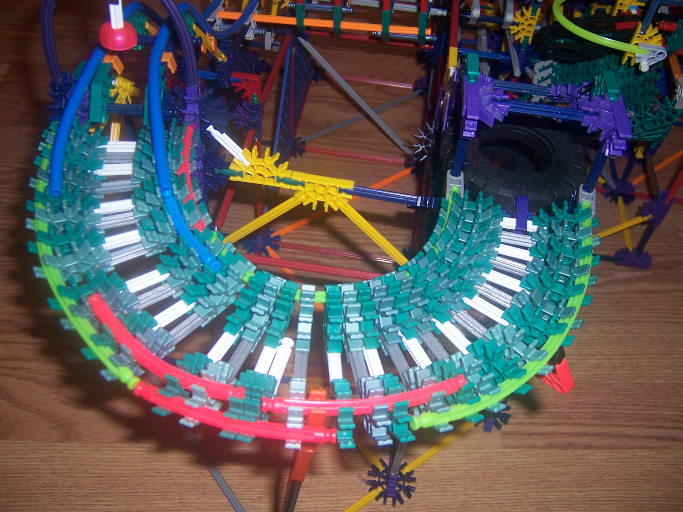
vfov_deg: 42.9
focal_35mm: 33
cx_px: 342
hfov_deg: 55.4
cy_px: 256
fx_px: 651
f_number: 2.8
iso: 80
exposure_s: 1/60
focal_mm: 5.5
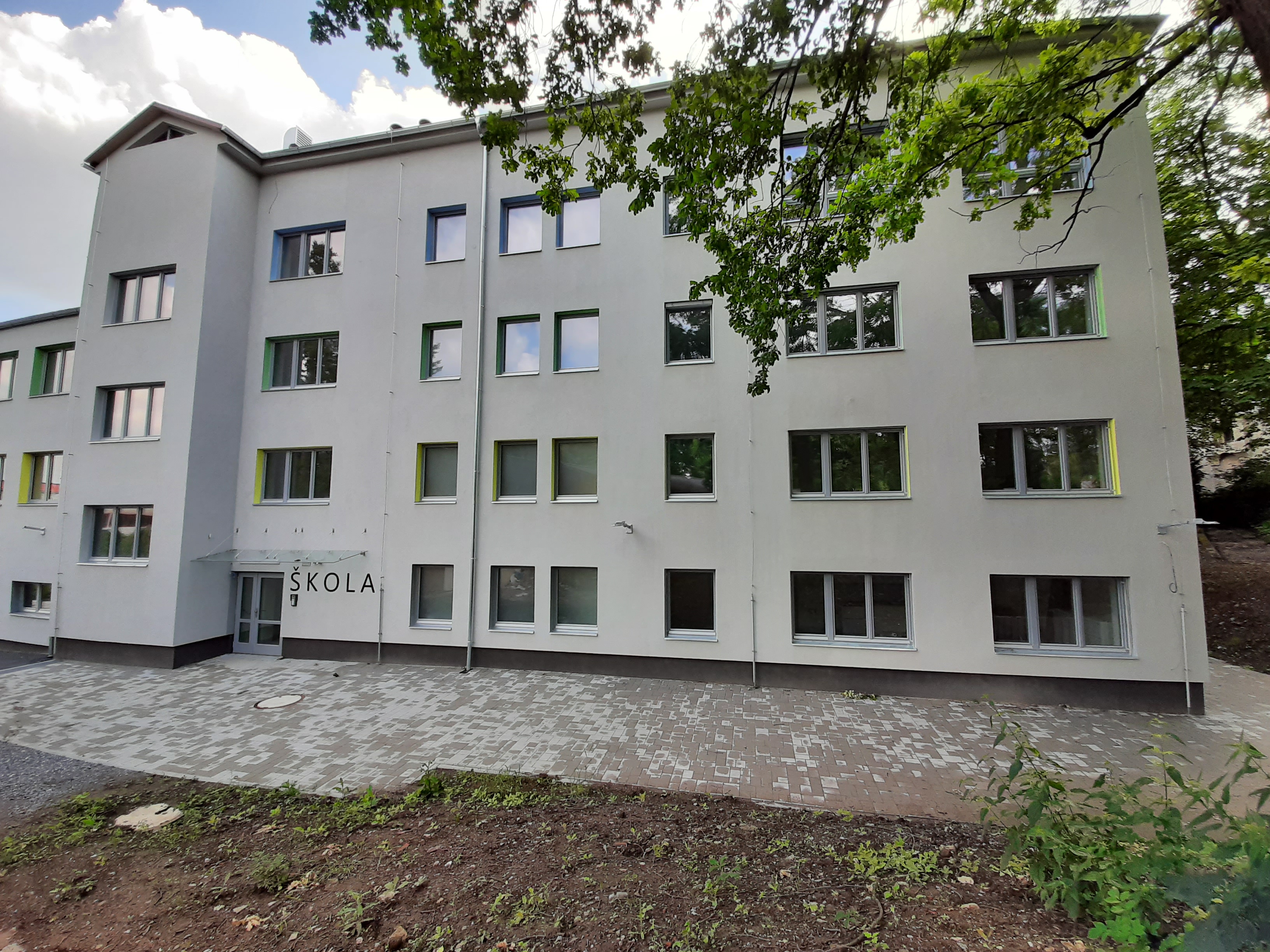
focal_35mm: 13
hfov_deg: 106.2
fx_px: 477
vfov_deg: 89.9
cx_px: 635
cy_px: 476
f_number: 2.2
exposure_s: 1/225
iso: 40
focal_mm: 1.42
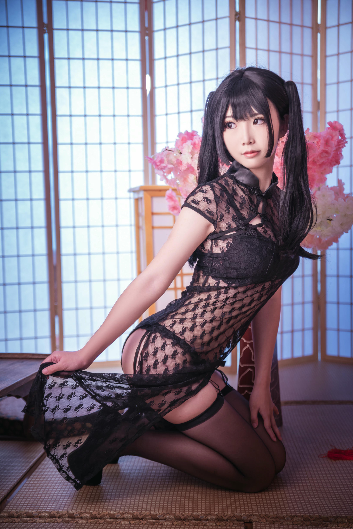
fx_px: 705
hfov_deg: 28.1
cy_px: 264
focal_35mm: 48
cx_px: 176
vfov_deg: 41.1
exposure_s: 1/200
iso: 400
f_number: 2.8
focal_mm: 48
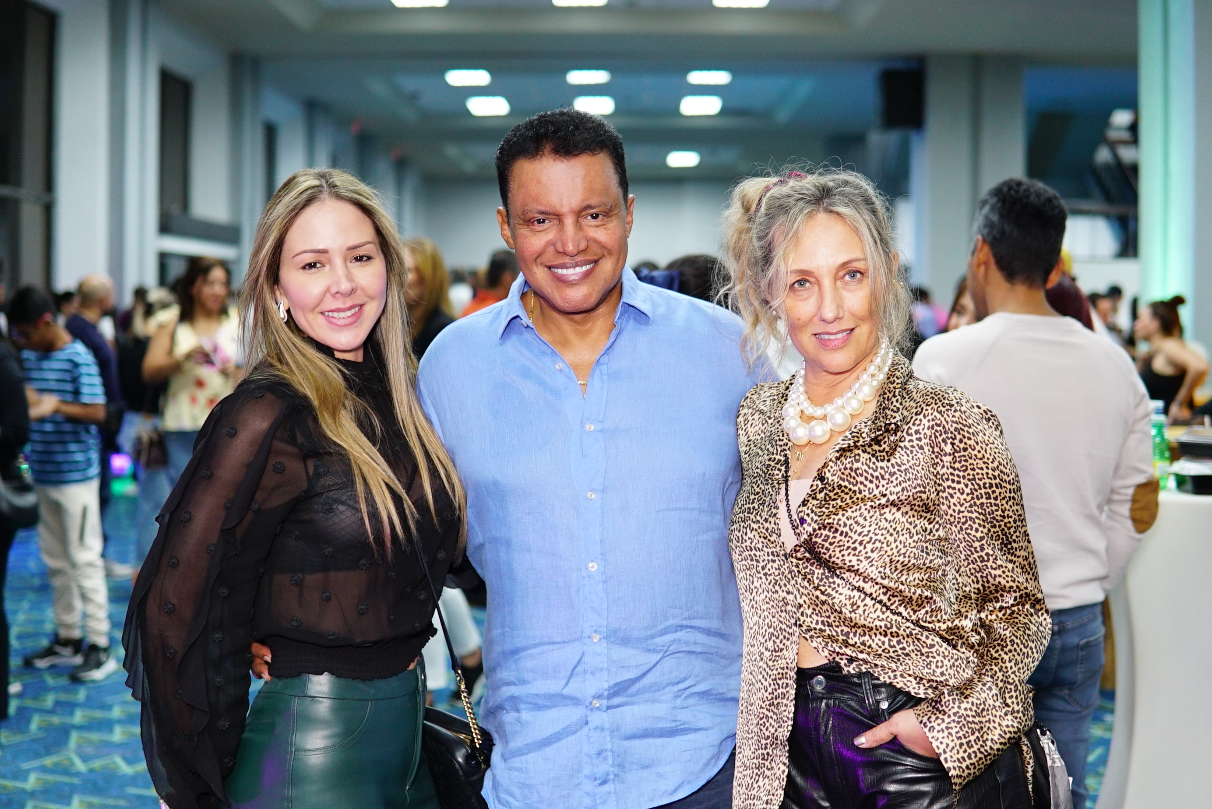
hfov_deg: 43.6
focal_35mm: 45
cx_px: 606
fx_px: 1516
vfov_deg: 29.9
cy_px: 404
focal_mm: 30
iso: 800
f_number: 2
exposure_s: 1/125
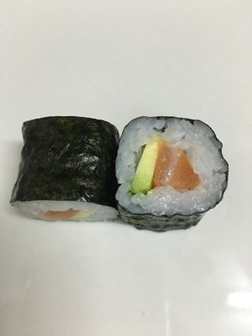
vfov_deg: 61.6
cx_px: 126
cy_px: 168
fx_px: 281
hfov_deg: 48.3
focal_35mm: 29
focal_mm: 4.15
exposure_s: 1/10
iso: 80
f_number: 2.2
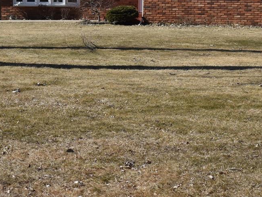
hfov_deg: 15.0
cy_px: 25
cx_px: 119
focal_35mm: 132
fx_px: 995
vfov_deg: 11.2
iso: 100
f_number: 4.2
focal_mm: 29
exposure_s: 1/1000
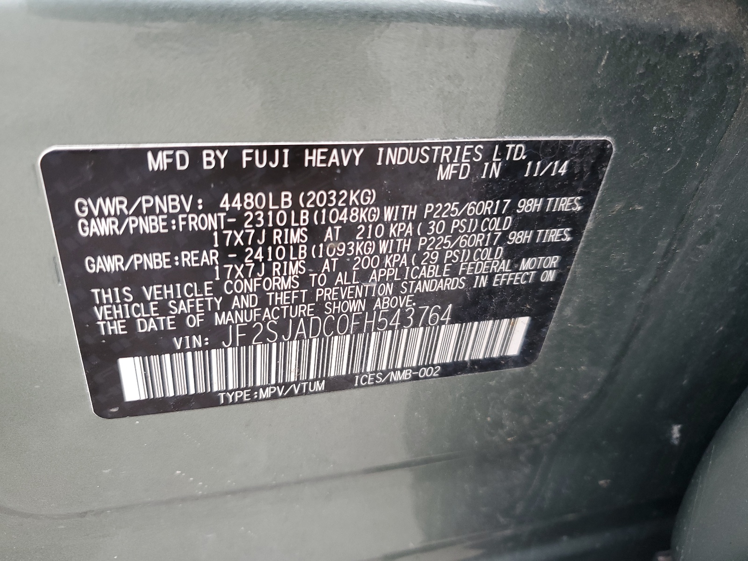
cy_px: 280
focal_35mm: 26
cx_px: 374
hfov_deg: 67.3
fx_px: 562
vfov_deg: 53.1
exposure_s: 1/120
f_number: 1.5
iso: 73
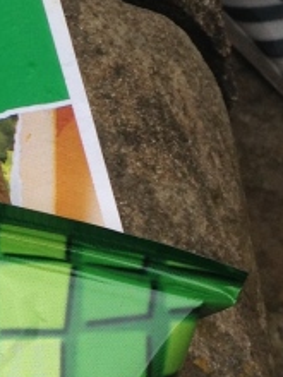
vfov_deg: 12.1
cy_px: 209
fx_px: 1777
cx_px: -72
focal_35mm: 163
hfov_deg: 9.0
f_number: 2.4
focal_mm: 4.28
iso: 50
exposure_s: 1/836
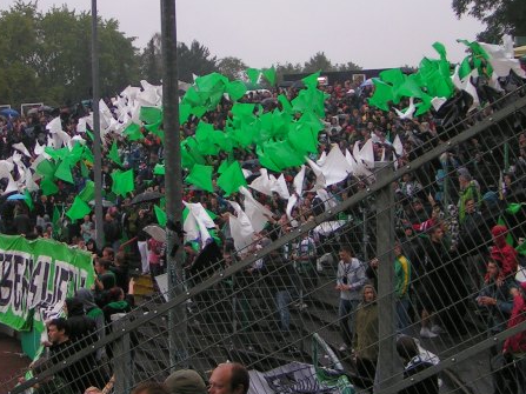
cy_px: 139
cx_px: 195
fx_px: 1033
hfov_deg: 28.5
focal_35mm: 68
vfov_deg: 21.5
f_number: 2.8
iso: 50
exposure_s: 1/60
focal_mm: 5.8
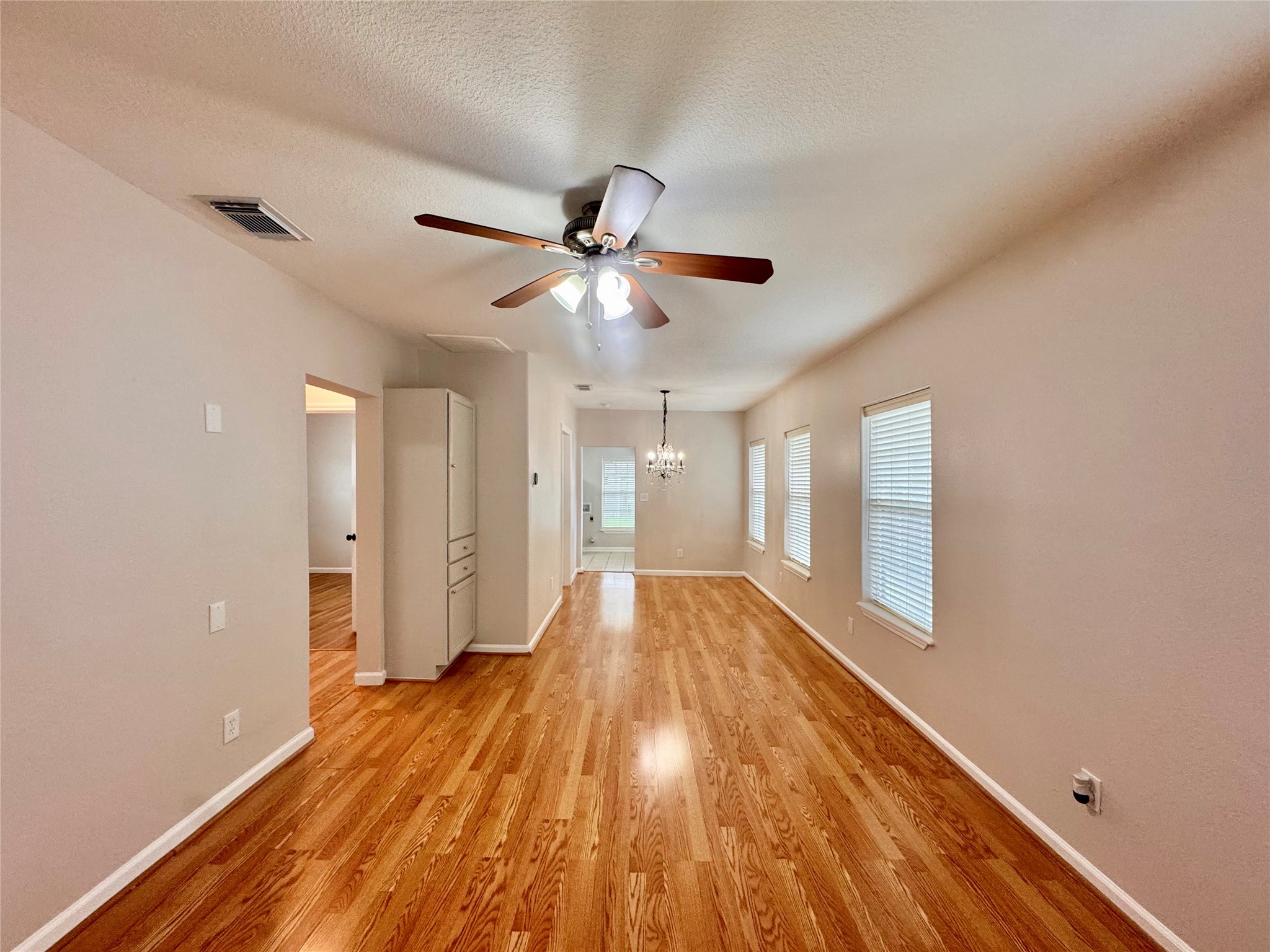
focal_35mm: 14
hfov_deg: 102.1
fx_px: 514
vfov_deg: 85.7
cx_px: 635
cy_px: 476
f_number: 2.2
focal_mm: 2.22
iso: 200
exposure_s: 1/120
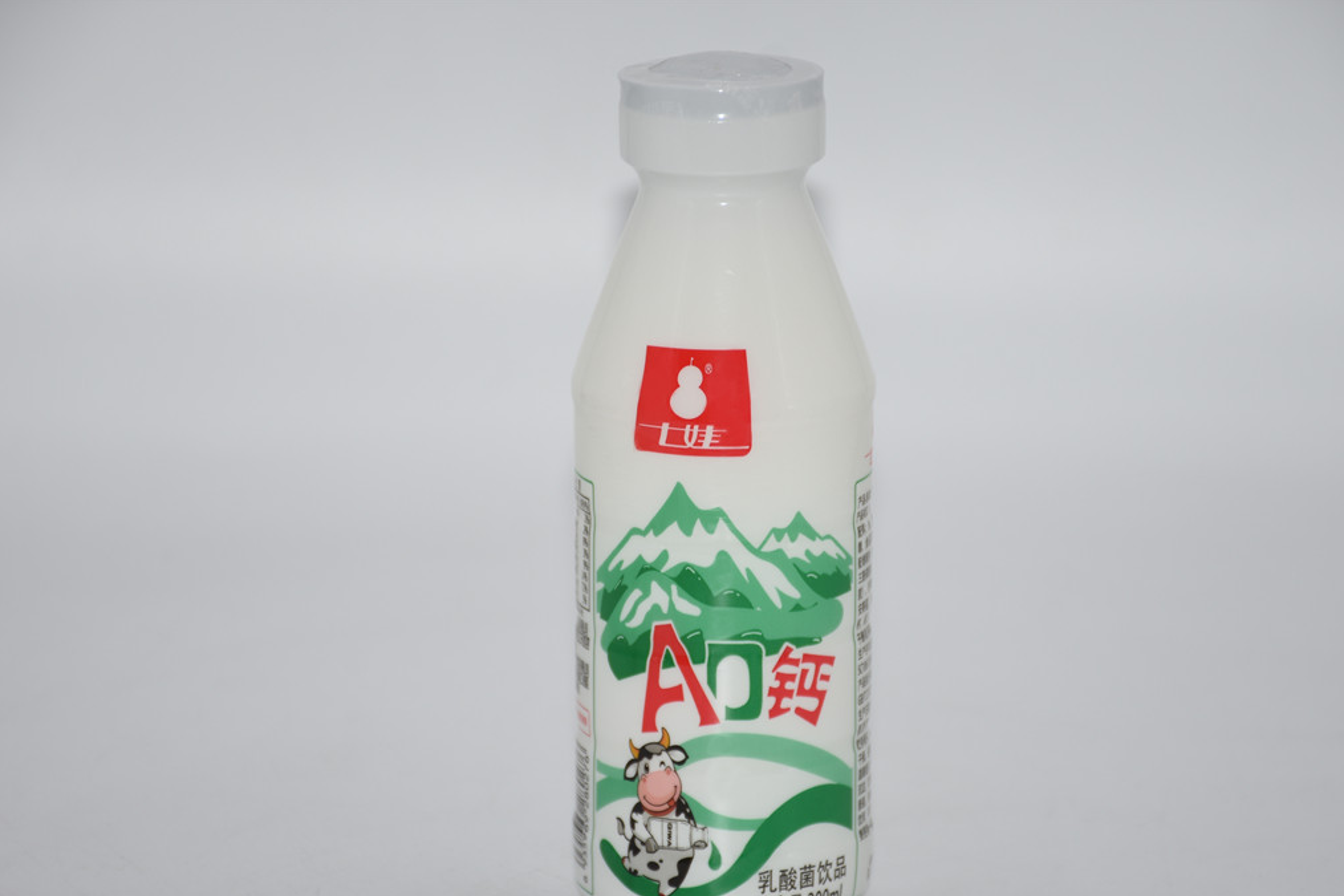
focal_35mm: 199
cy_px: 527
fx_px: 7428
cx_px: 687
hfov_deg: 10.3
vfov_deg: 6.9
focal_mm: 112
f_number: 5.6
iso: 100
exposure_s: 1/60
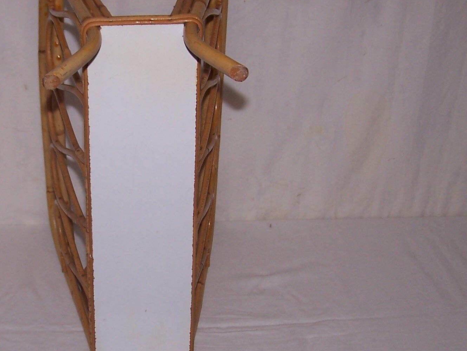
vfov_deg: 22.2
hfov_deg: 29.1
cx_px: 146
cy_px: 199
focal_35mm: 66
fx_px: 890
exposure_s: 1/60
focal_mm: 6.3
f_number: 2.8
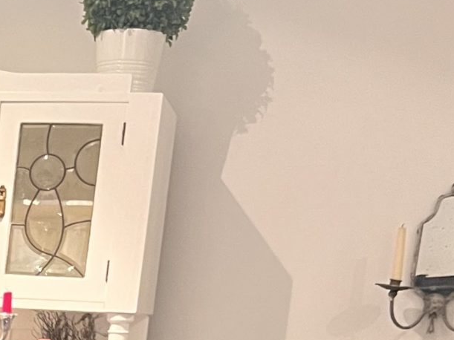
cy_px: 559
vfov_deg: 12.7
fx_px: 1429
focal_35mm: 109
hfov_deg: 15.9
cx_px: -304
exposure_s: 1/50
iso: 400
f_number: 1.5
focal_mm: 5.7
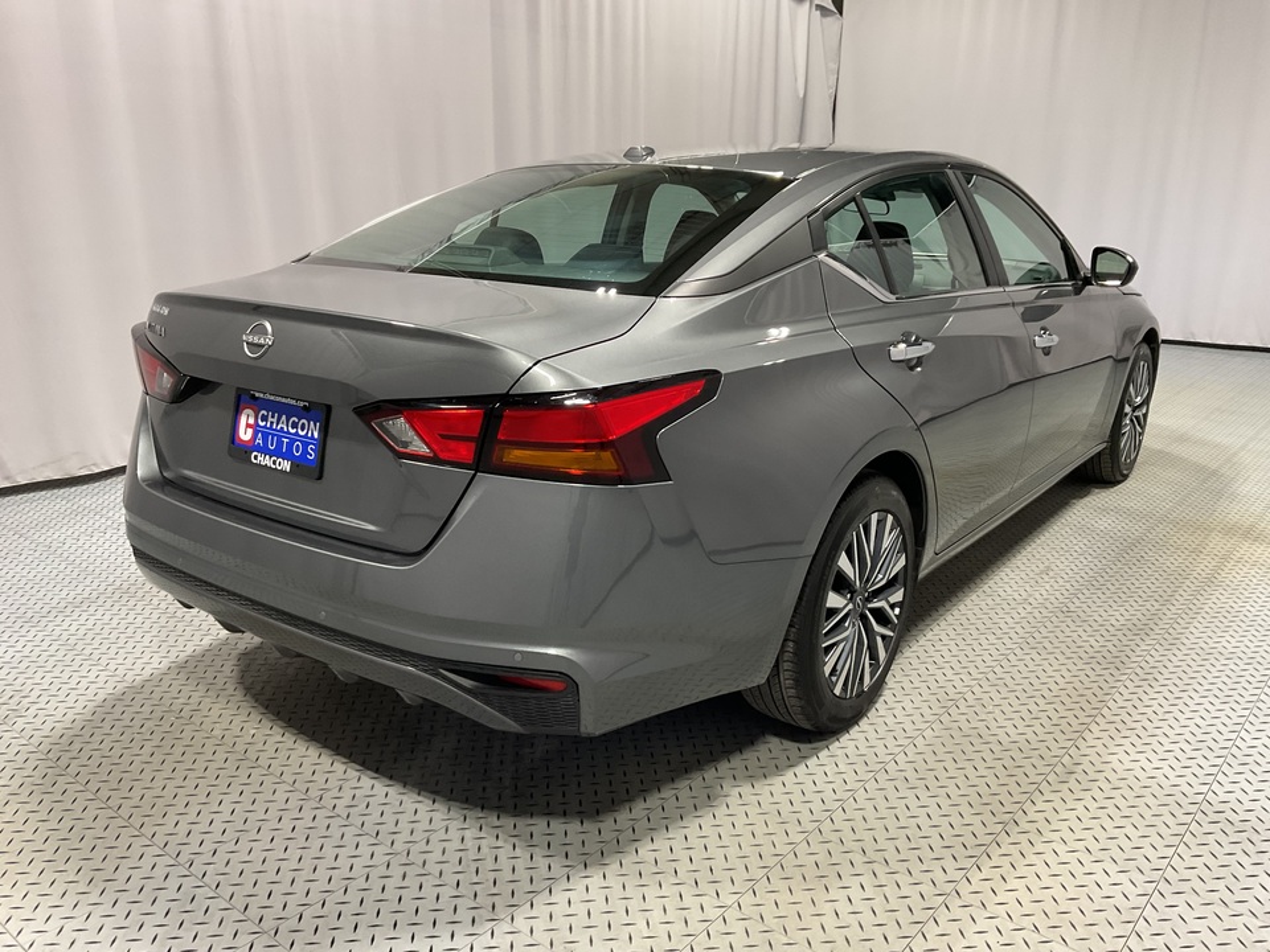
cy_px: 476
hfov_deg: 61.7
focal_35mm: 29
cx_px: 635
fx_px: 1064
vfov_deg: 48.2
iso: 64
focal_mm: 3
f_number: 1.8
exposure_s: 1/50
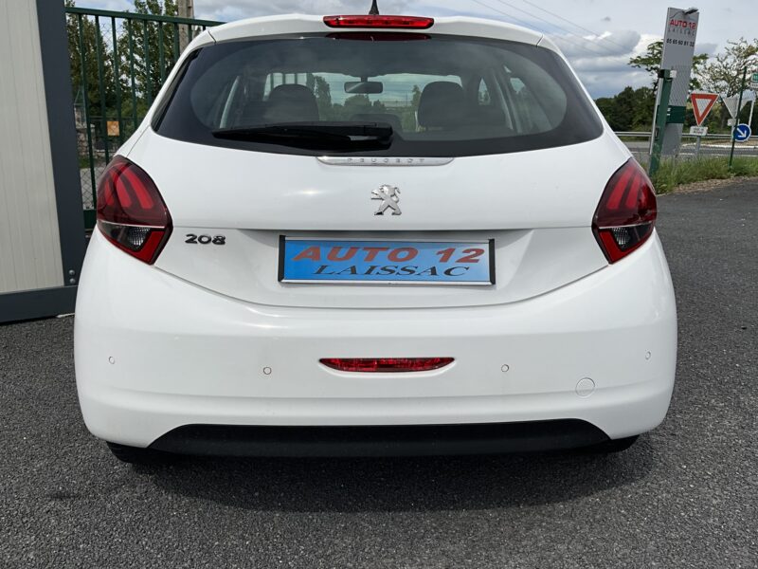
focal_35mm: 29
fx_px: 635
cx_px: 379
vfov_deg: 48.2
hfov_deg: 61.7
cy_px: 284
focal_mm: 3
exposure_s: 1/3788
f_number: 1.8
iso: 25
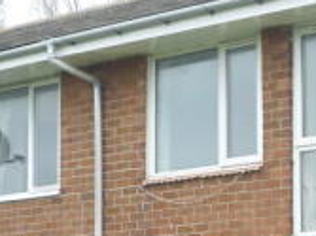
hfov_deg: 11.0
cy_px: 224
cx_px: 427
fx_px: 1596
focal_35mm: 175
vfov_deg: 8.4
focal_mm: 8.9
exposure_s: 1/80
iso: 100
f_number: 4
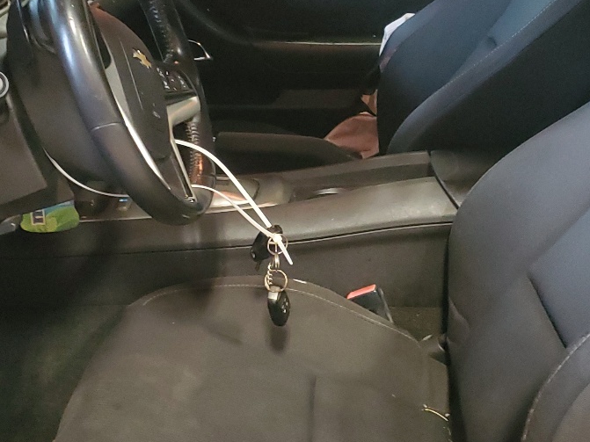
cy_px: 257
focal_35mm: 62
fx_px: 1057
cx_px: 324
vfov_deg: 23.6
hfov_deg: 31.2
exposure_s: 1/15
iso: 352
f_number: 1.5
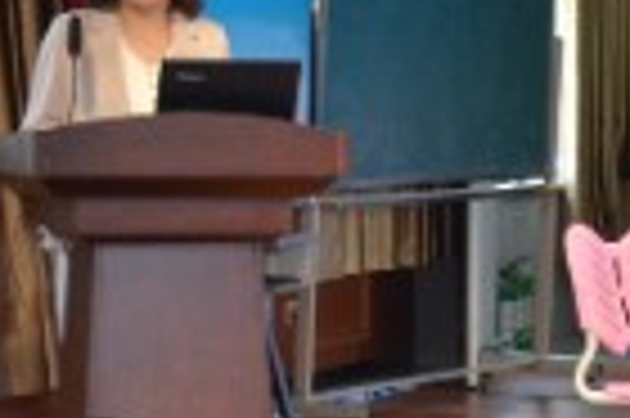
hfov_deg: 8.8
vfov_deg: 6.1
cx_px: 1238
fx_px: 3898
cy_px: 115
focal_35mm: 223
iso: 320
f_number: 3.8
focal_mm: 26
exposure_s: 1/125
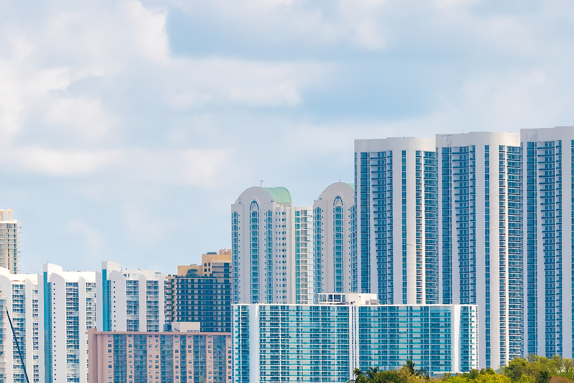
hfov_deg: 4.0
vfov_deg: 2.7
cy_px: 225
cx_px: -341
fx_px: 8180
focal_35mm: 513
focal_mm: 122
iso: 160
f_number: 8
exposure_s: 1/800
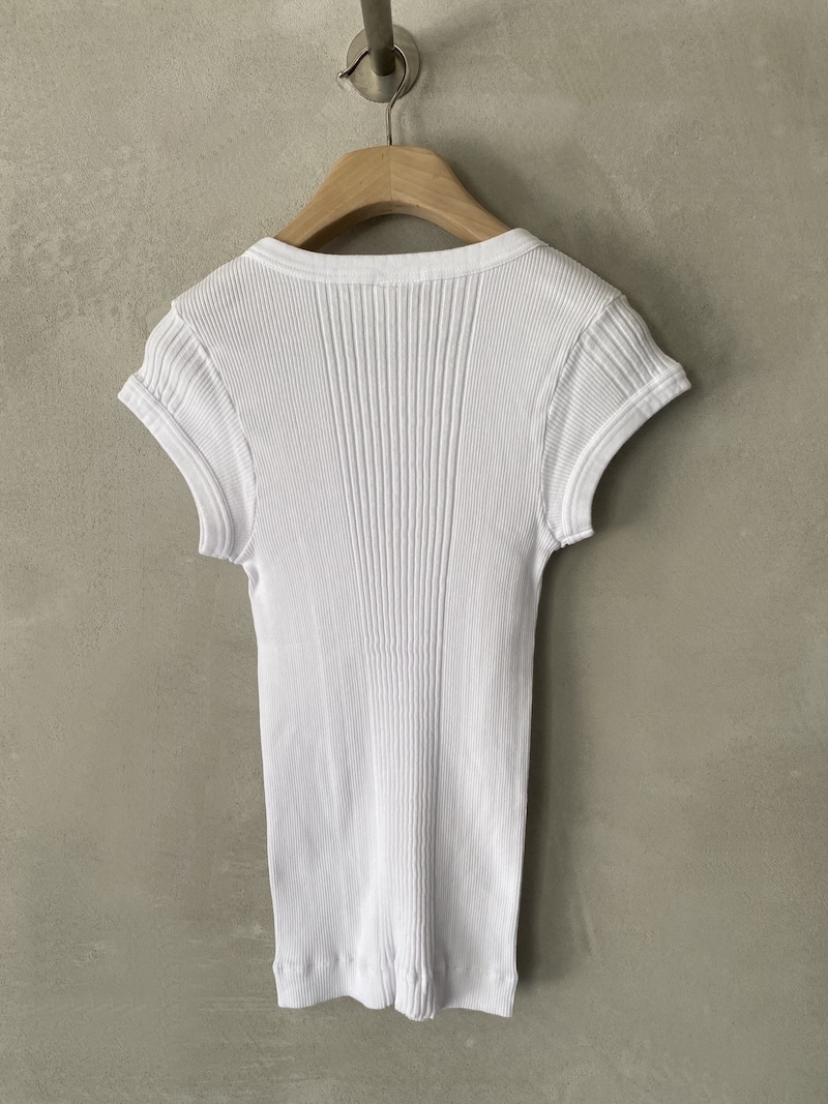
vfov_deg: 67.3
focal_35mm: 26
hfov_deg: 53.1
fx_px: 829
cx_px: 414
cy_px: 552
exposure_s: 1/121
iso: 80
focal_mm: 4.25
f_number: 1.8
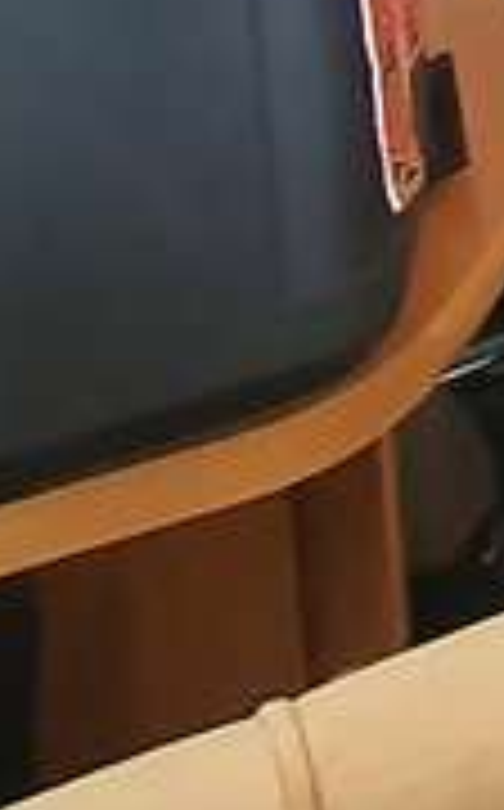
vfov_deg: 14.7
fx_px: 2535
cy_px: -853
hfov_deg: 6.3
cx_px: 2534
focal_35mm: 115
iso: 200
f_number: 2.2
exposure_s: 1/50
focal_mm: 1.8
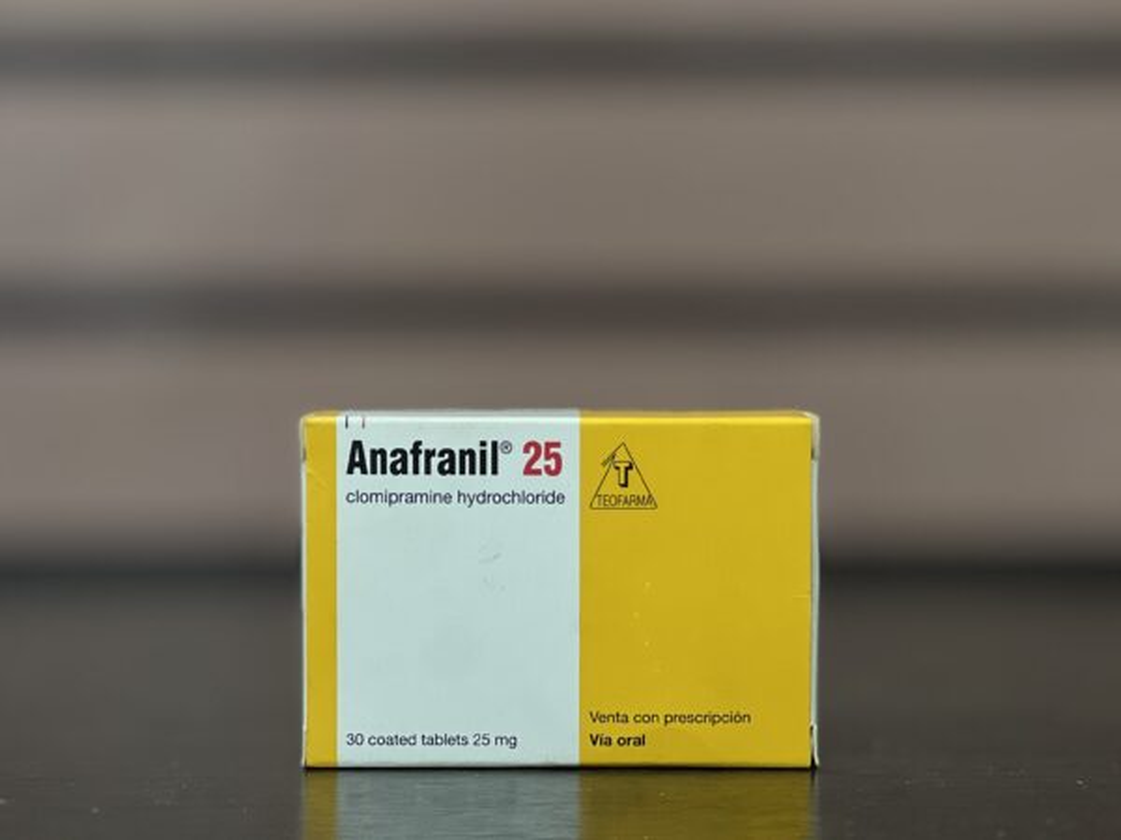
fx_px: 2494
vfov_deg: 19.1
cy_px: 420
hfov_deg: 25.3
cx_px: 560
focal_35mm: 77
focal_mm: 9
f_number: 2.8
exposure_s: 1/33
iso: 160
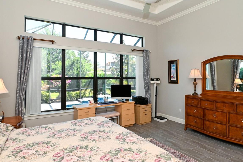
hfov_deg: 81.2
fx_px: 142
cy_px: 74
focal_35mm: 21
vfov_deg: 59.4
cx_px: 122
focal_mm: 10
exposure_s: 1/200
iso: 800
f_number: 8
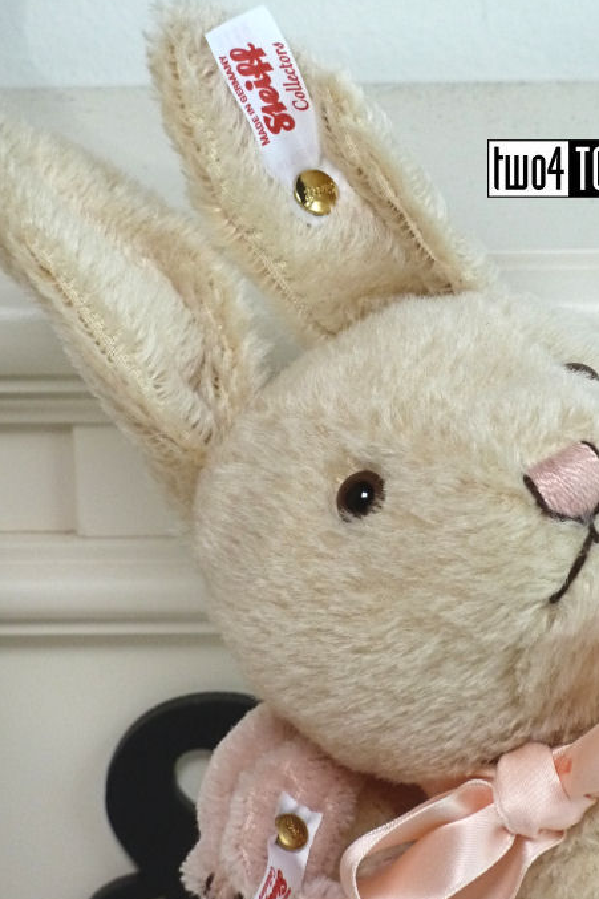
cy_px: 430
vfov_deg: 6.3
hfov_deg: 4.2
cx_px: 339
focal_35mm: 328
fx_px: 8190
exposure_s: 1/125
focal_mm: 45.7
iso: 250
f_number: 4.8
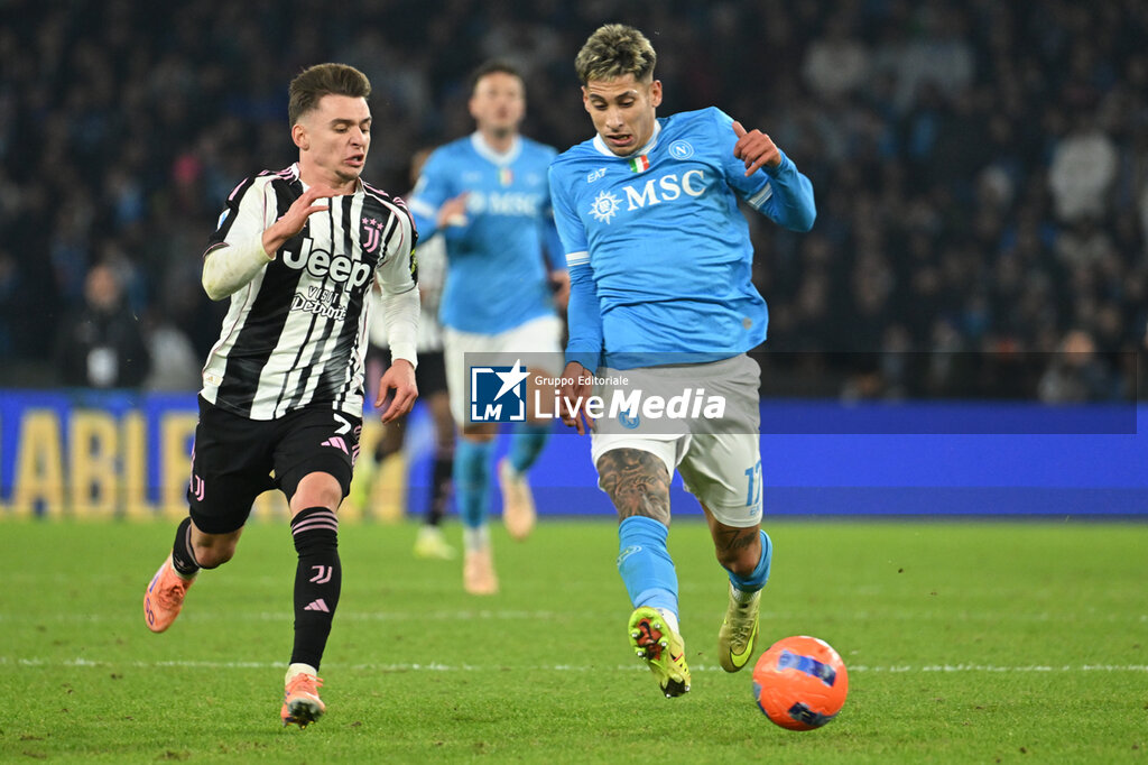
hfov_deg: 5.2
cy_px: 382
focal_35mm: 400
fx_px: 12751
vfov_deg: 3.4
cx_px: 574
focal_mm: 400
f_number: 4.5
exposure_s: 1/1000
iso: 4000
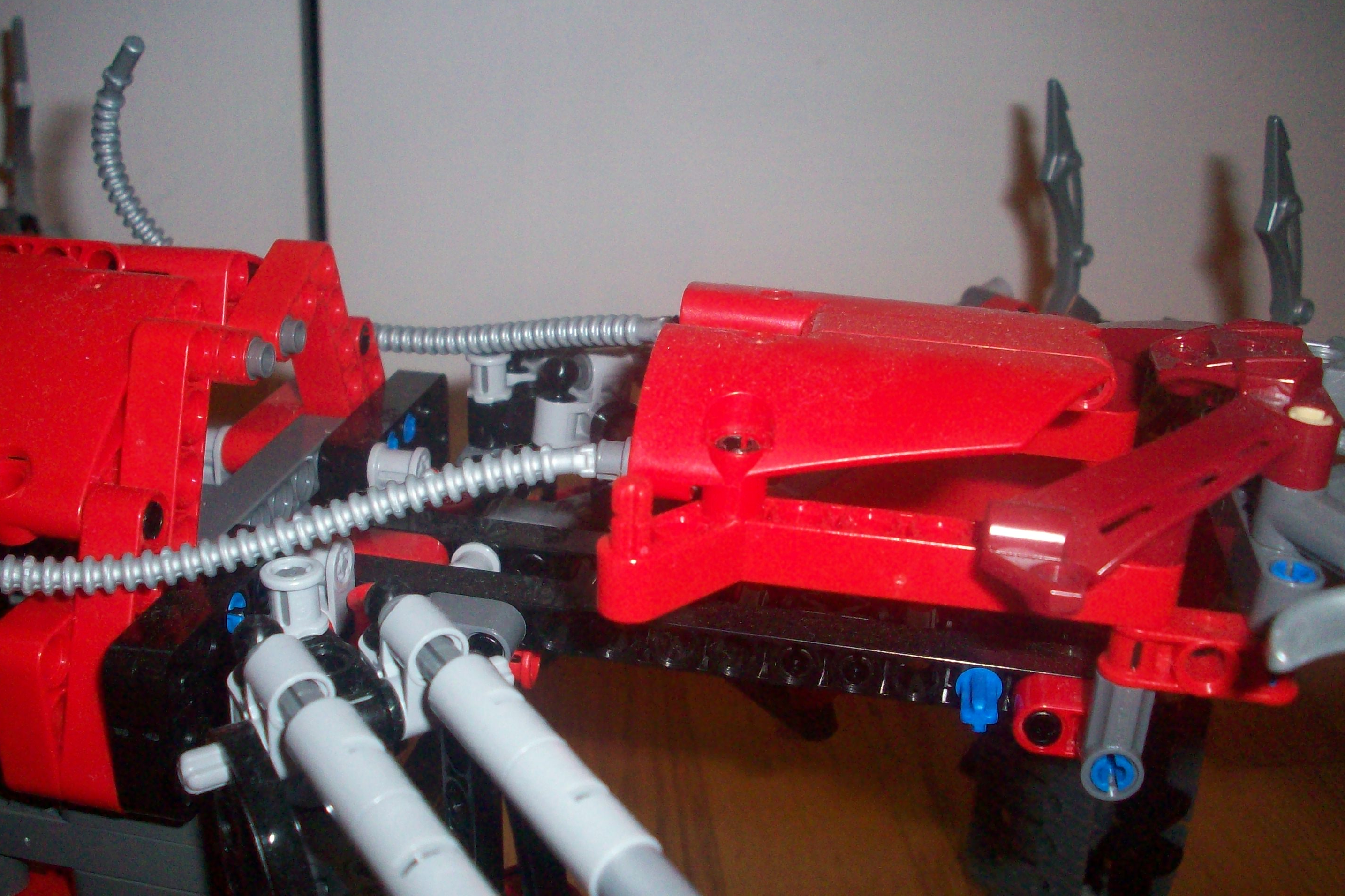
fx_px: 1532
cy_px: 495
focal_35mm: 41
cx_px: 643
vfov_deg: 32.6
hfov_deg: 47.4
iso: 160
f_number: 2.8
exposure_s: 1/64
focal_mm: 6.2
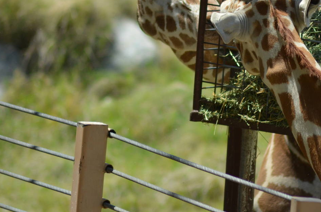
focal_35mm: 657
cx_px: 249
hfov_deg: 3.1
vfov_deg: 2.1
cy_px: 46
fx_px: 5845
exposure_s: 1/2000
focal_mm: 260
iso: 400
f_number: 5.6
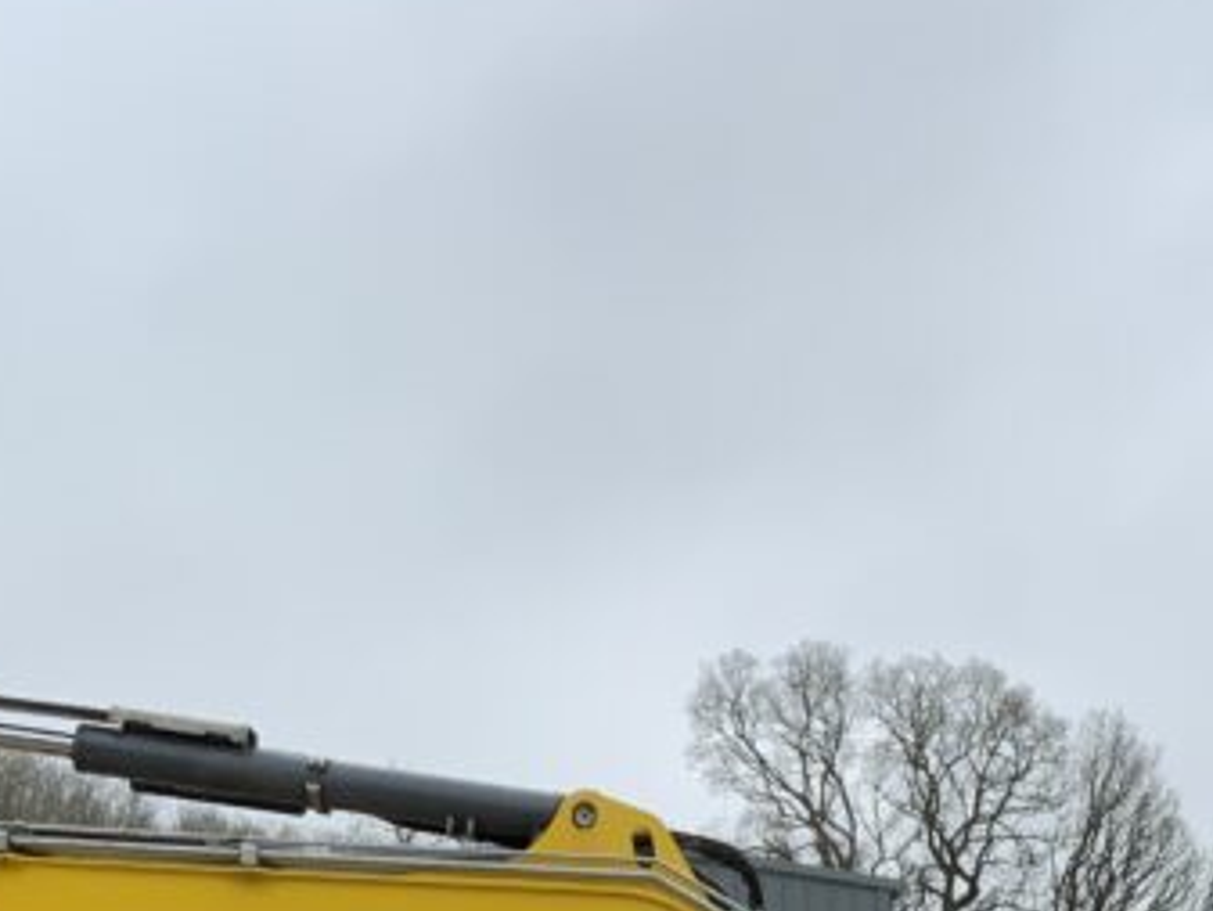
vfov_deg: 15.7
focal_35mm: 88
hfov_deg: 21.8
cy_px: 1275
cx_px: 1040
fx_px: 3085
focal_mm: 3
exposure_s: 1/482
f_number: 1.8
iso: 16
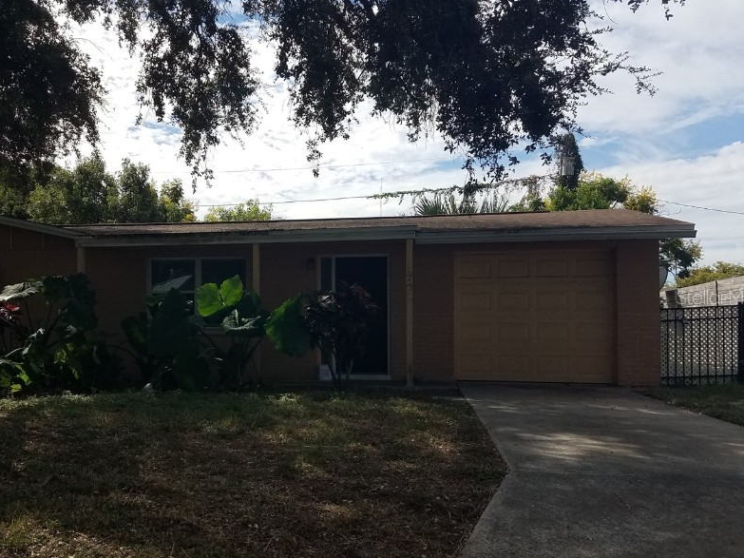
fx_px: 731
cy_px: 297
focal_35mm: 34
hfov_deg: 53.4
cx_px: 279
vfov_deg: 41.8
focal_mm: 4.2
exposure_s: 1/2488
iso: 40
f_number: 1.7
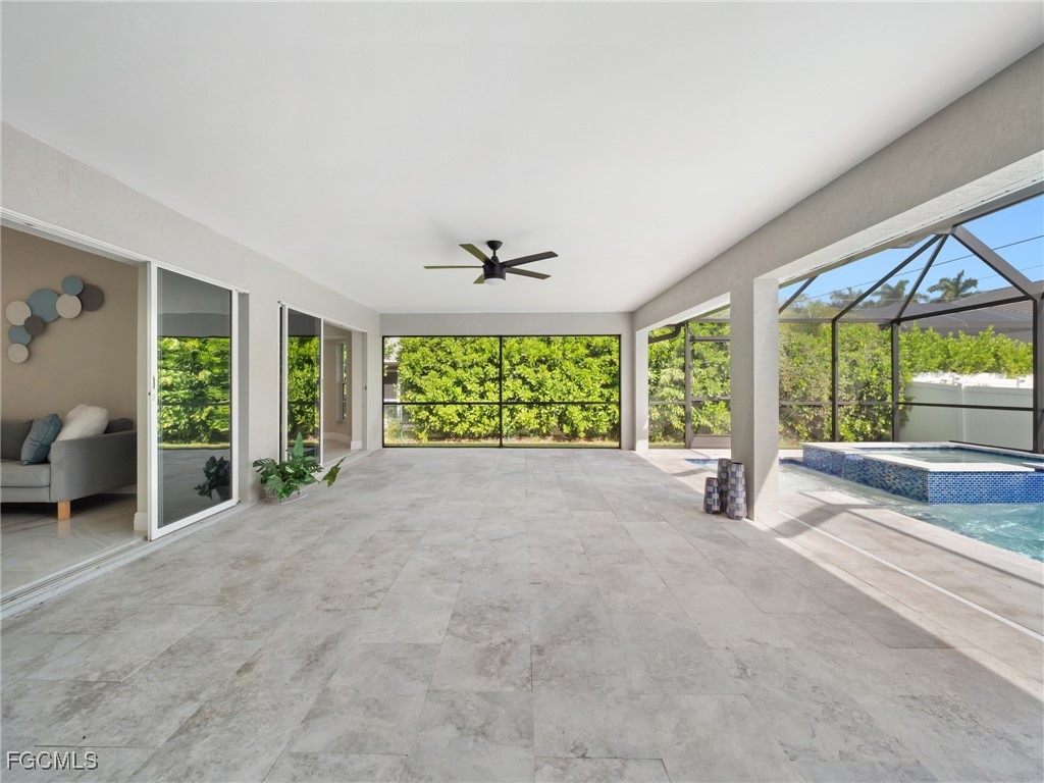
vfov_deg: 85.7
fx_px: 422
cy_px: 392
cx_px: 522
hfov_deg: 102.1
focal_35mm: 14
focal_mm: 7
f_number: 7.1
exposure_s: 1/40
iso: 200
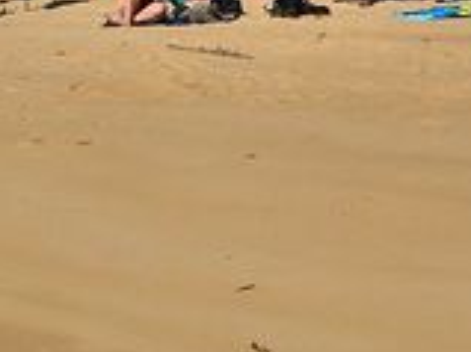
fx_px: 1536
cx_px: -24
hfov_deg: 17.0
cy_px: 37
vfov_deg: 13.0
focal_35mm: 113
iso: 80
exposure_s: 1/800
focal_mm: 6
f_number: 5.6
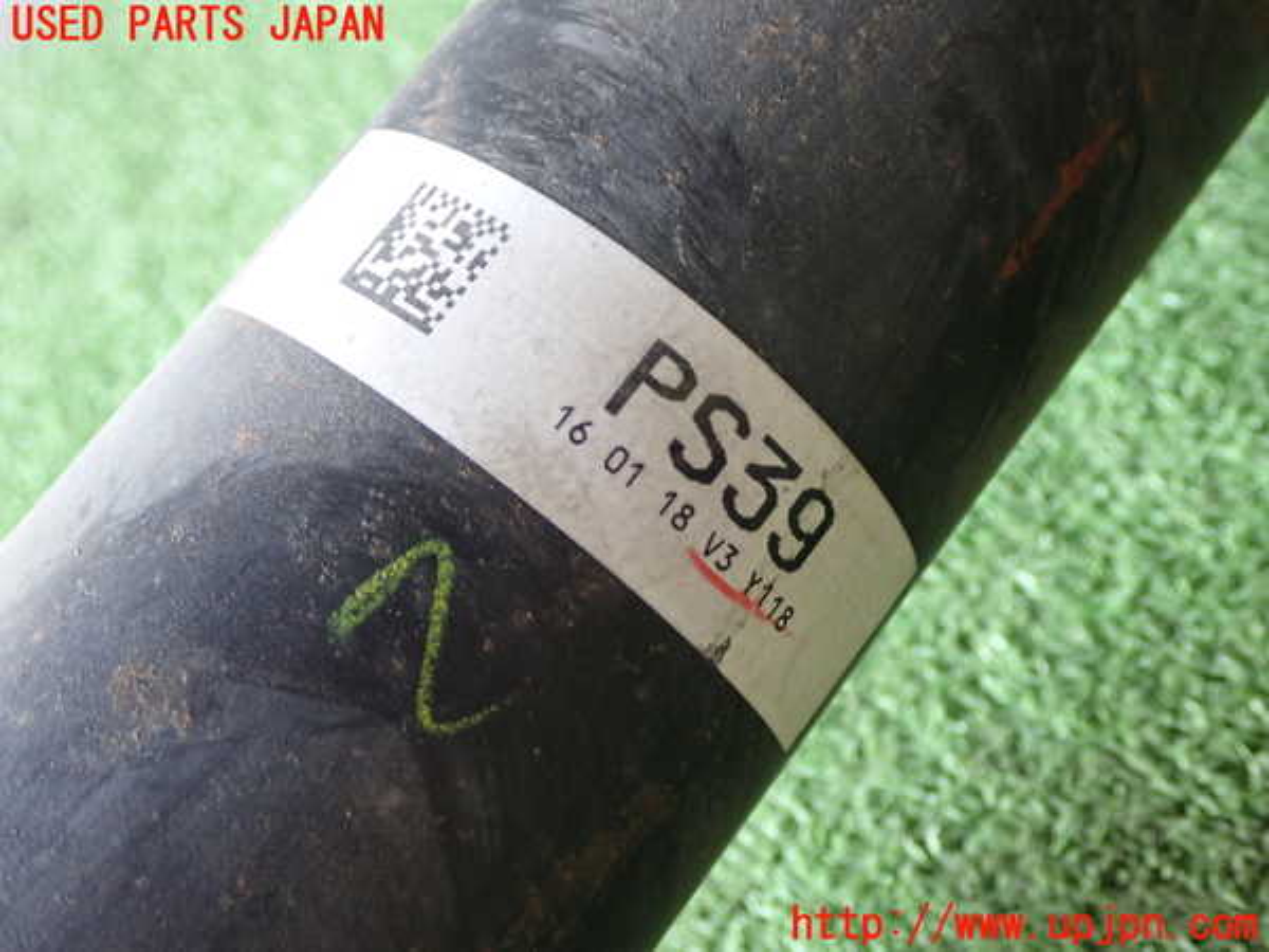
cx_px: 634
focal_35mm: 44
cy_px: 476
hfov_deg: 42.9
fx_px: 1613
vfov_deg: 32.9
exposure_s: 1/40
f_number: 2.9
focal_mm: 7.84
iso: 250
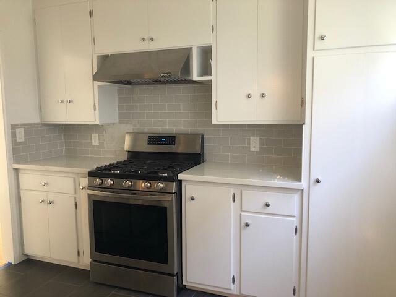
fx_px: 320
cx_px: 198
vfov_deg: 49.7
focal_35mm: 28
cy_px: 148
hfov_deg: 63.4
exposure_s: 1/24
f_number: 1.8
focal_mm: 3.99
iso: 40
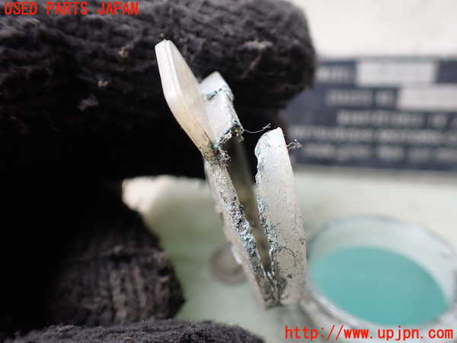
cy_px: 172
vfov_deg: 46.8
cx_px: 228
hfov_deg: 60.0
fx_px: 396
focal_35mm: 30
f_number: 2.3
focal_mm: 5.4
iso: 160
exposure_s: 1/125
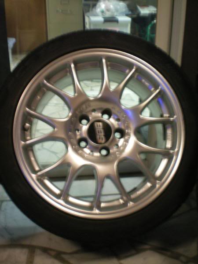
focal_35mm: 38
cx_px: 99
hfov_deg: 37.7
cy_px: 132
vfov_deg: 49.0
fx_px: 290
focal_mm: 6.3
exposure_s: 1/6
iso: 200
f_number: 3.1
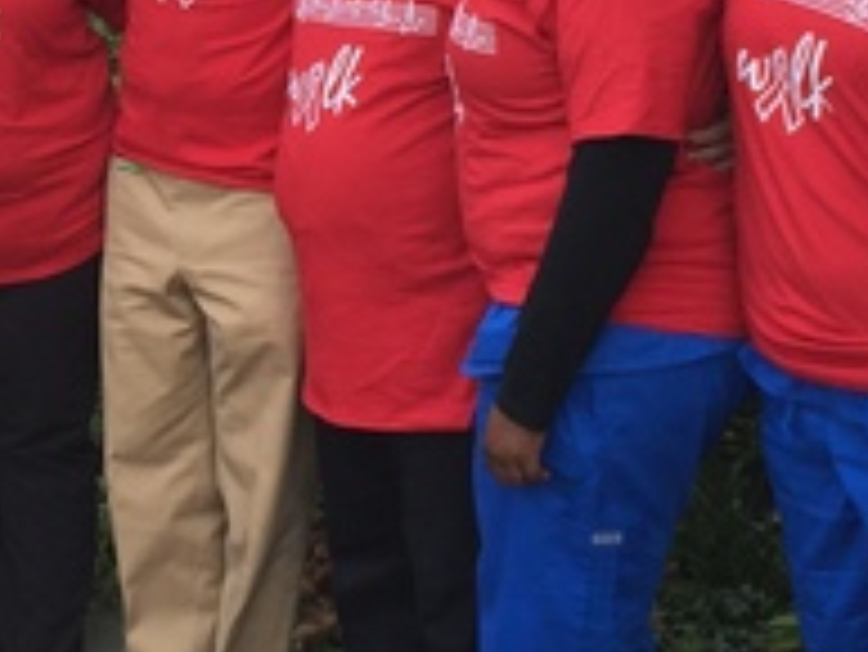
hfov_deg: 17.8
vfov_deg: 13.6
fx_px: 2710
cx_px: 0
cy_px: 117
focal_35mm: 108
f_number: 2.2
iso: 32
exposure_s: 1/682
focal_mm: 4.15
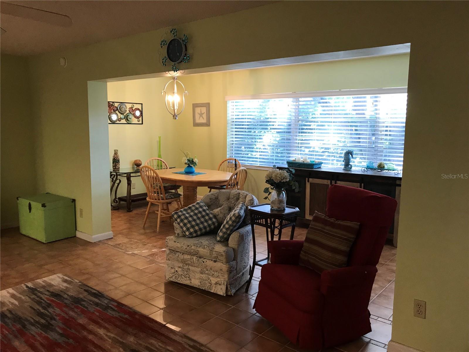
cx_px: 234
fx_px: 379
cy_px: 176
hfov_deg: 63.4
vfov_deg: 49.7
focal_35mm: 28
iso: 40
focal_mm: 3.99
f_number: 1.8
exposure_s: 1/24
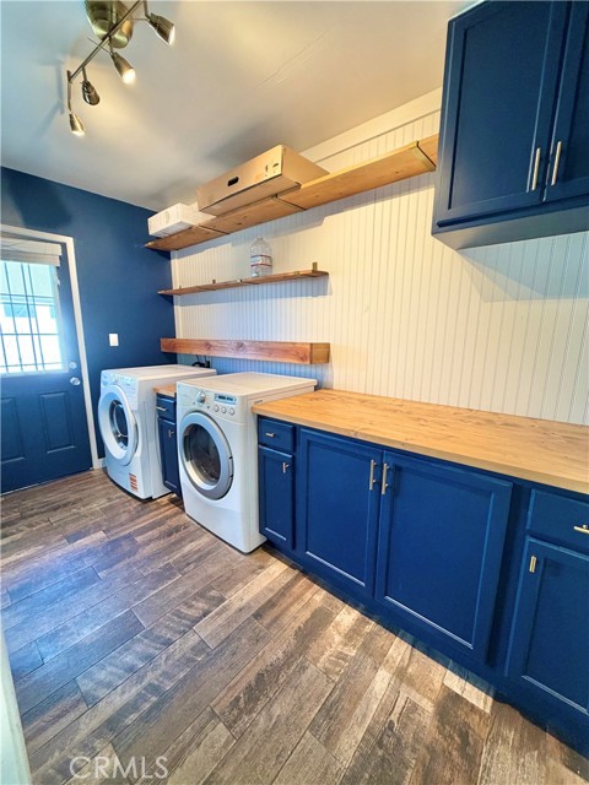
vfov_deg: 102.1
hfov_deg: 85.7
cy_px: 392
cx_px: 294
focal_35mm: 14
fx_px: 318
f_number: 2.2
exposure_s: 1/60
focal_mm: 2.22
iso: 200
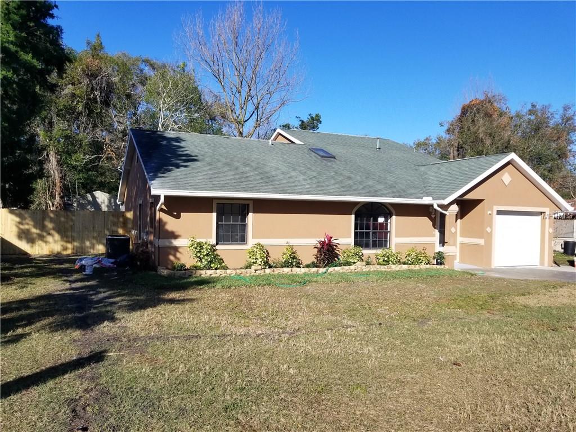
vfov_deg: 53.1
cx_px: 288
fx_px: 433
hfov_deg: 67.3
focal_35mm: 26
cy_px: 216
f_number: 1.7
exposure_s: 1/2088
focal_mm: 4.25
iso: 50
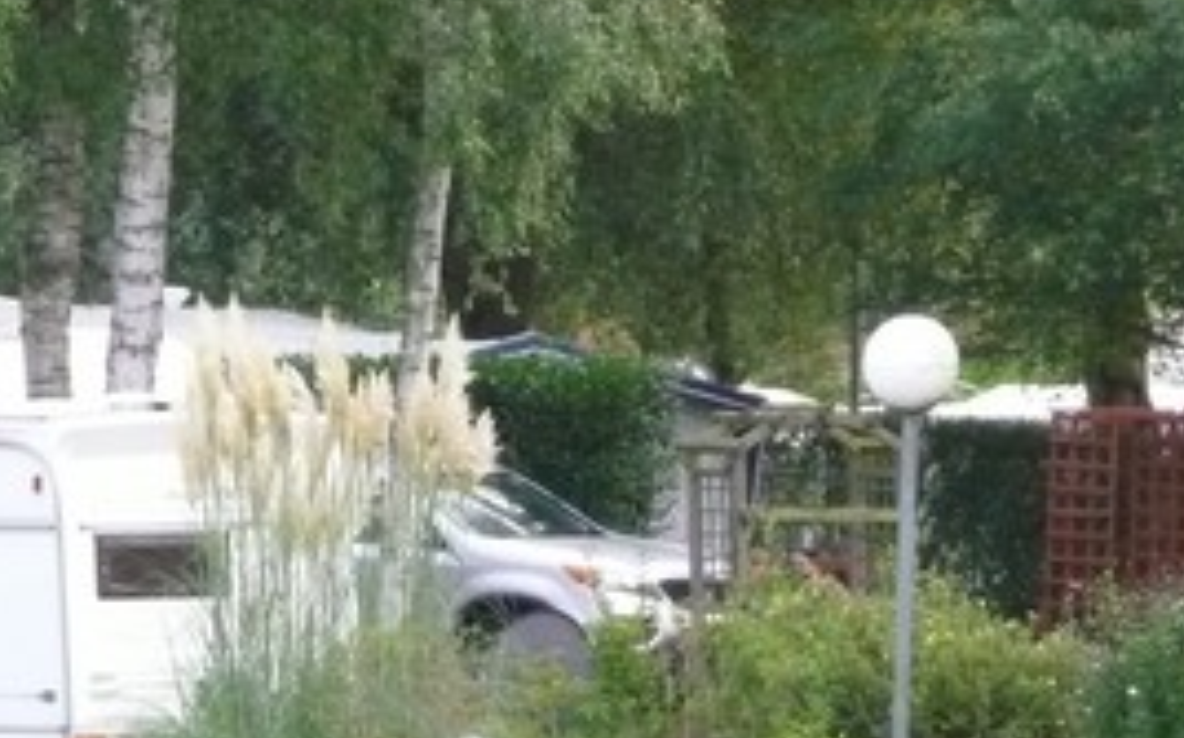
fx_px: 20215
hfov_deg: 3.4
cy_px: 641
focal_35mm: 627
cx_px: 521
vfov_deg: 2.1
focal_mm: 43.3
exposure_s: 1/30
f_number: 4.9
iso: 400
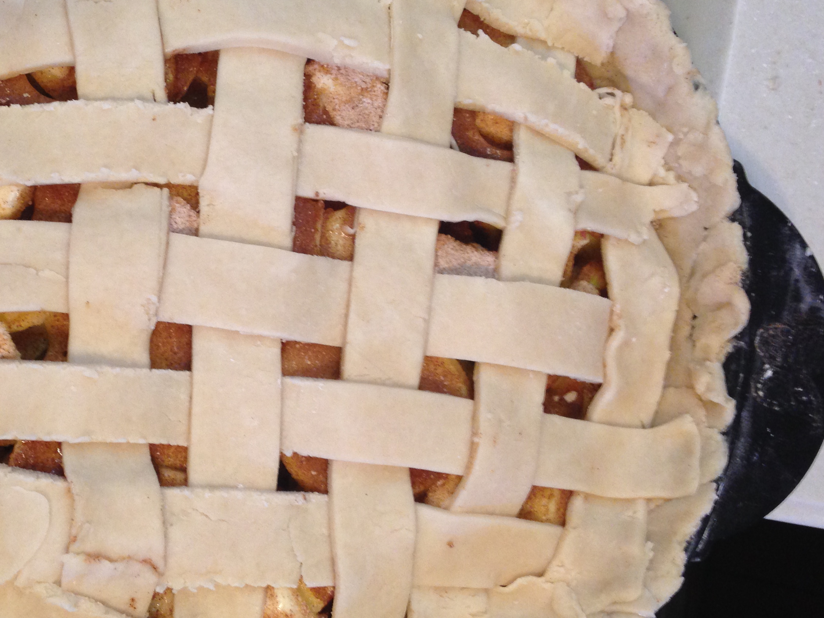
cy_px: 280
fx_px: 1143
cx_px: 267
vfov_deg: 30.2
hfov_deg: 39.1
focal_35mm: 48
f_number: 2.4
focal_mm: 4.12
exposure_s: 1/20
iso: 125
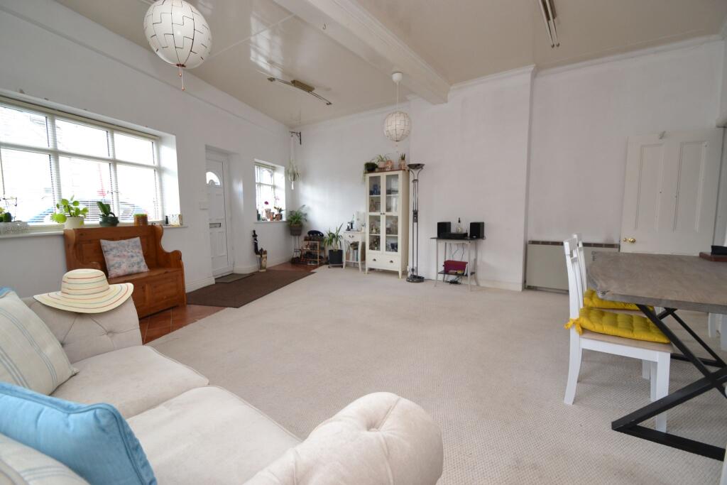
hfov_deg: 100.4
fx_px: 303
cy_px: 242
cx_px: 364
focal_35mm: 15
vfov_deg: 77.3
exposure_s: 1/60
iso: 400
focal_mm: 10
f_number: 4
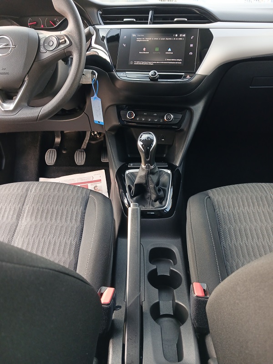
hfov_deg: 51.4
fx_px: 284
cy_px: 182
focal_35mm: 27
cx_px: 136
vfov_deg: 65.3
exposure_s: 1/50
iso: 100
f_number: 1.8
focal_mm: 3.98
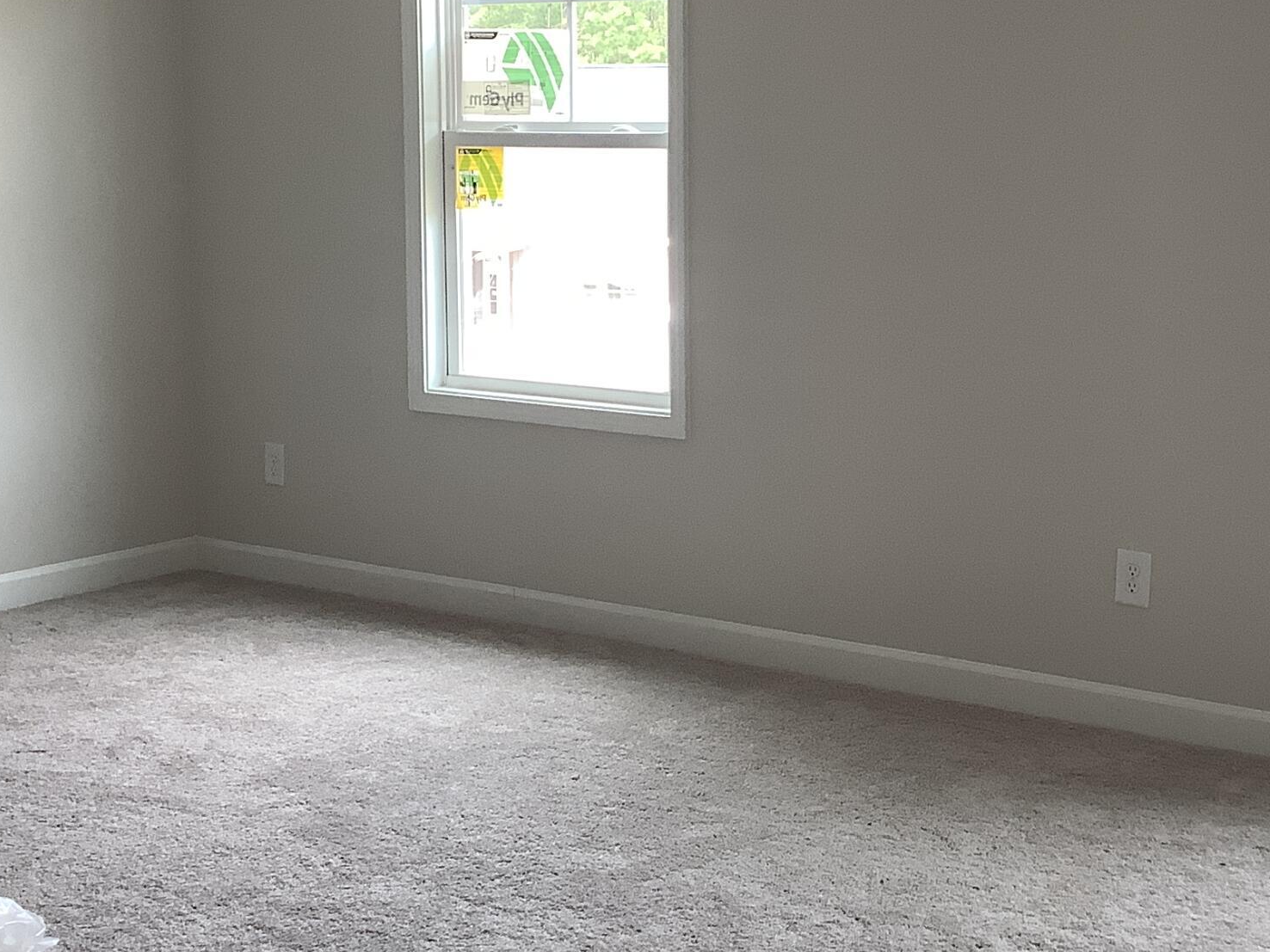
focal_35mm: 63
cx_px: 702
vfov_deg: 23.2
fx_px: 2311
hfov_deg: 30.7
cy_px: 378
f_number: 2.4
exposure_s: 1/50
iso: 50
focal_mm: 3.3
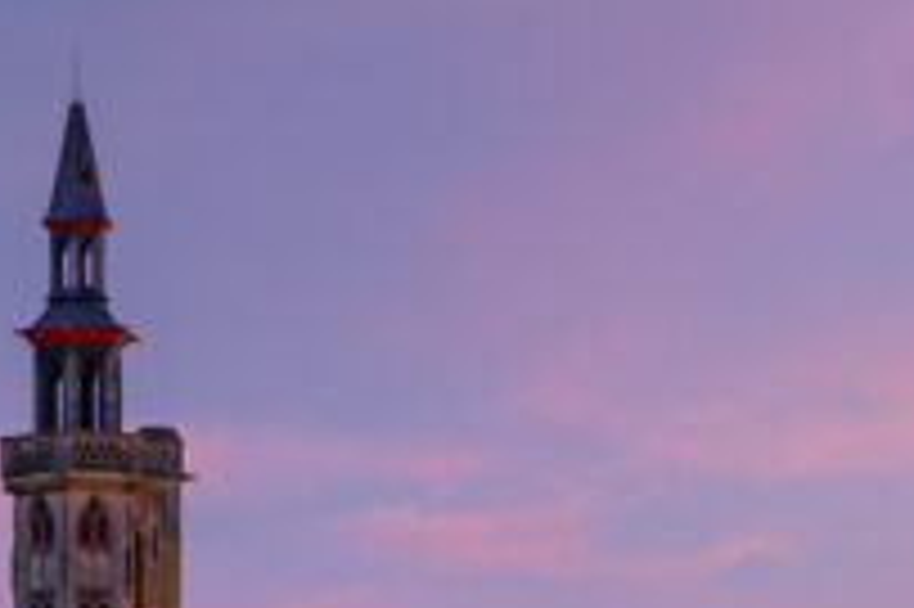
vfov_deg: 6.0
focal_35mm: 227
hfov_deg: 9.0
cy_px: 844
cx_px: 122
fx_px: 5758
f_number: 8
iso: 100
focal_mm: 45
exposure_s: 30
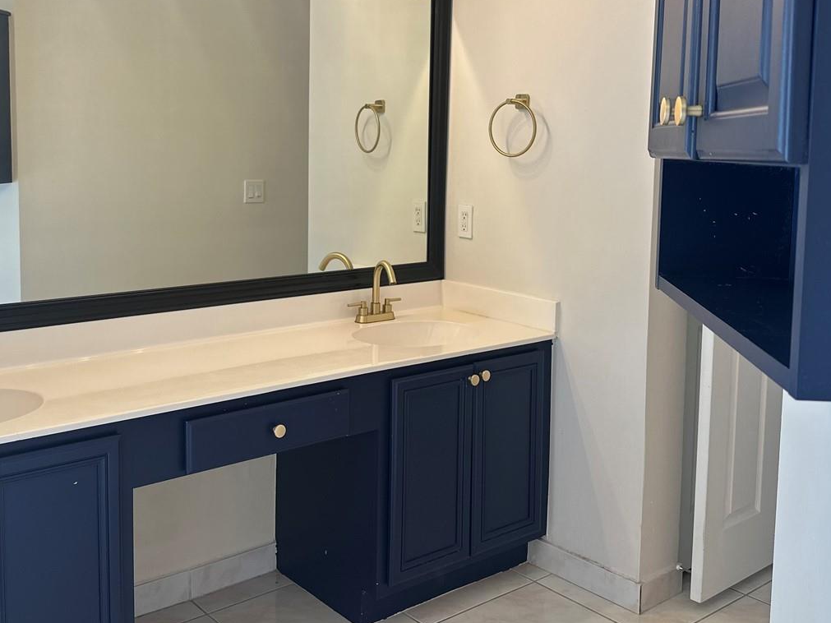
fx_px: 912
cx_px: 381
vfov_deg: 37.4
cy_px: 224
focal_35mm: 38
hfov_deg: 48.9
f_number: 1.78
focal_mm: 6.86
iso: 64
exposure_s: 1/120
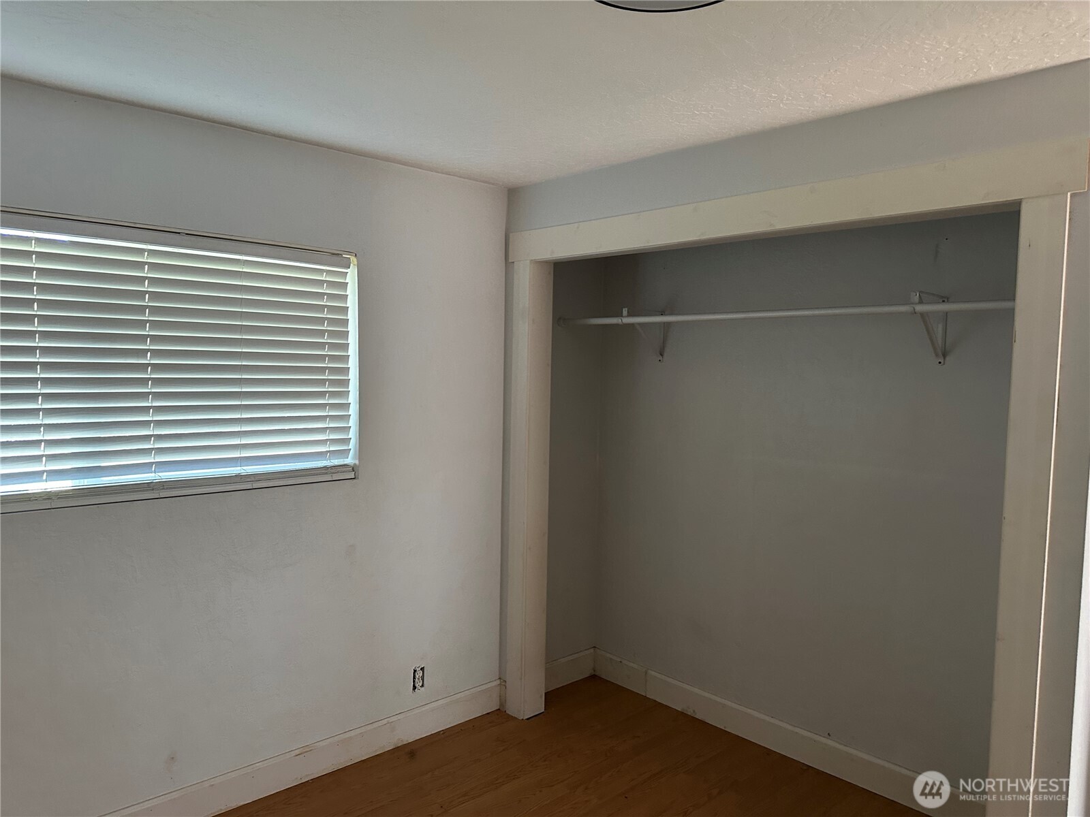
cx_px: 545
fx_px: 756
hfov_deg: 71.6
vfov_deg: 56.8
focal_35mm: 24
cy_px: 408
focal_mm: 6.86
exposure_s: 1/60
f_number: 1.78
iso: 400
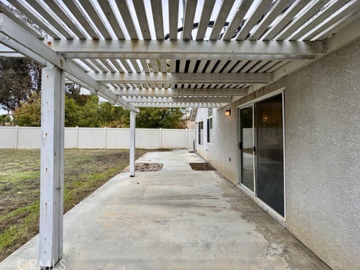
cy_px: 129
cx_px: 172
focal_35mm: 15
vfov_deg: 81.7
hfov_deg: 98.1
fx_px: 156
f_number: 2.2
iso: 40
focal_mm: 2.22
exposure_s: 1/495
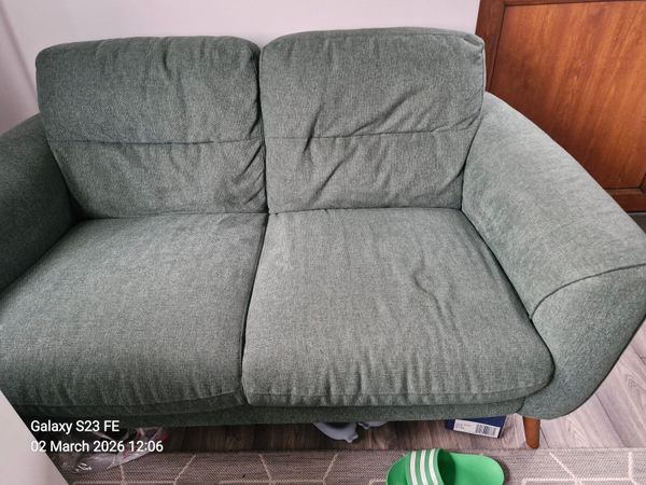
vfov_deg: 58.9
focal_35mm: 23
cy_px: 242
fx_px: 429
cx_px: 323
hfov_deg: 73.9
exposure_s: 1/50
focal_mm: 5.54
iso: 640
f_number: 1.8
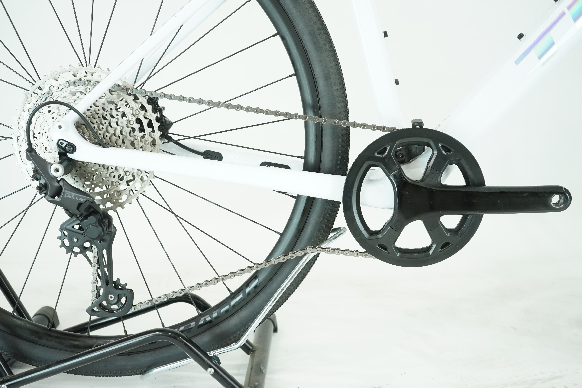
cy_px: 194
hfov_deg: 50.7
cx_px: 291
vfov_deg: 35.1
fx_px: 614
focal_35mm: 38
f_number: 5
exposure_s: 1/200
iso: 1600
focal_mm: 38
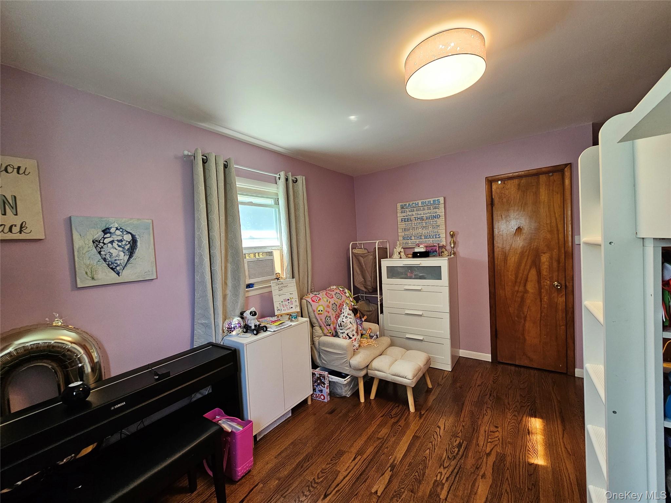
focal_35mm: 13
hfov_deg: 106.2
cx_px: 336
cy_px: 252
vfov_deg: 89.9
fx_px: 252
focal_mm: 2.2
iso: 200
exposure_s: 1/60
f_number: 2.2
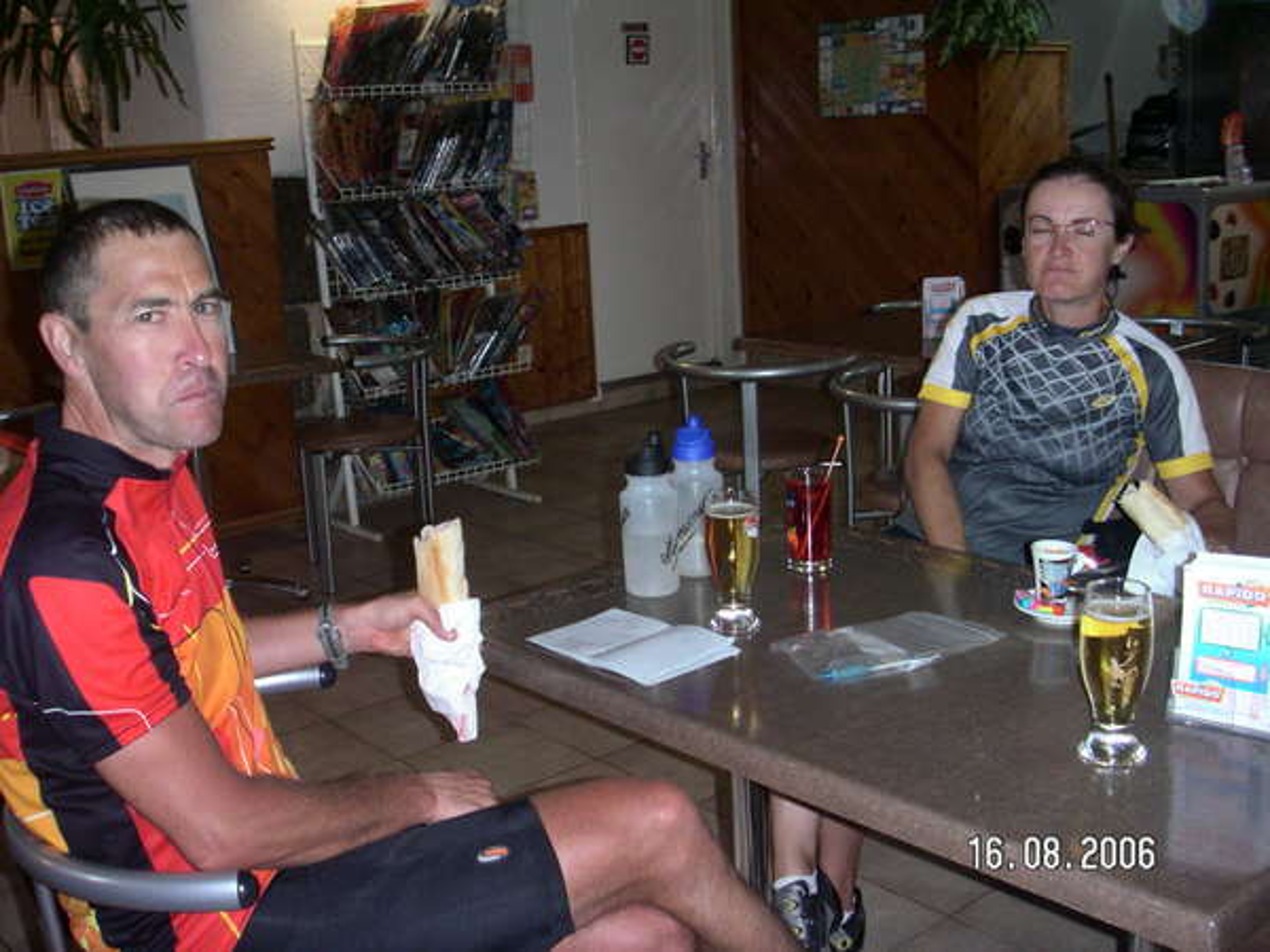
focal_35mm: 38
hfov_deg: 49.0
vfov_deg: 37.7
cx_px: 635
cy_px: 476
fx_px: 1394
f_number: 2.8
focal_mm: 6
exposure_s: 1/50
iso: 160
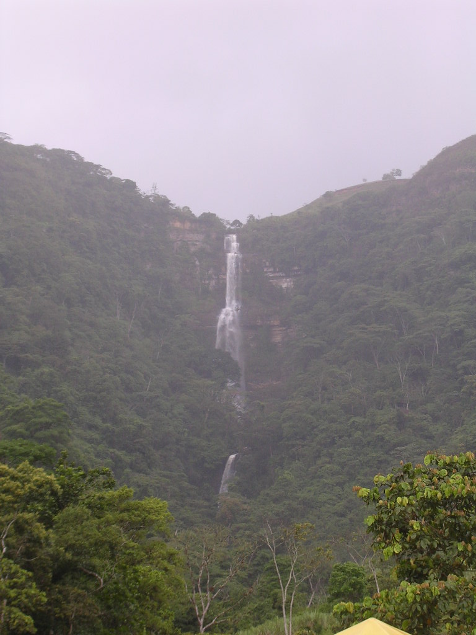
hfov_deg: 12.9
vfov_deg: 17.1
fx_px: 2108
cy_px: 318
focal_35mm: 115
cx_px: 238
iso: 100
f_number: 4.9
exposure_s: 1/102
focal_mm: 17.4
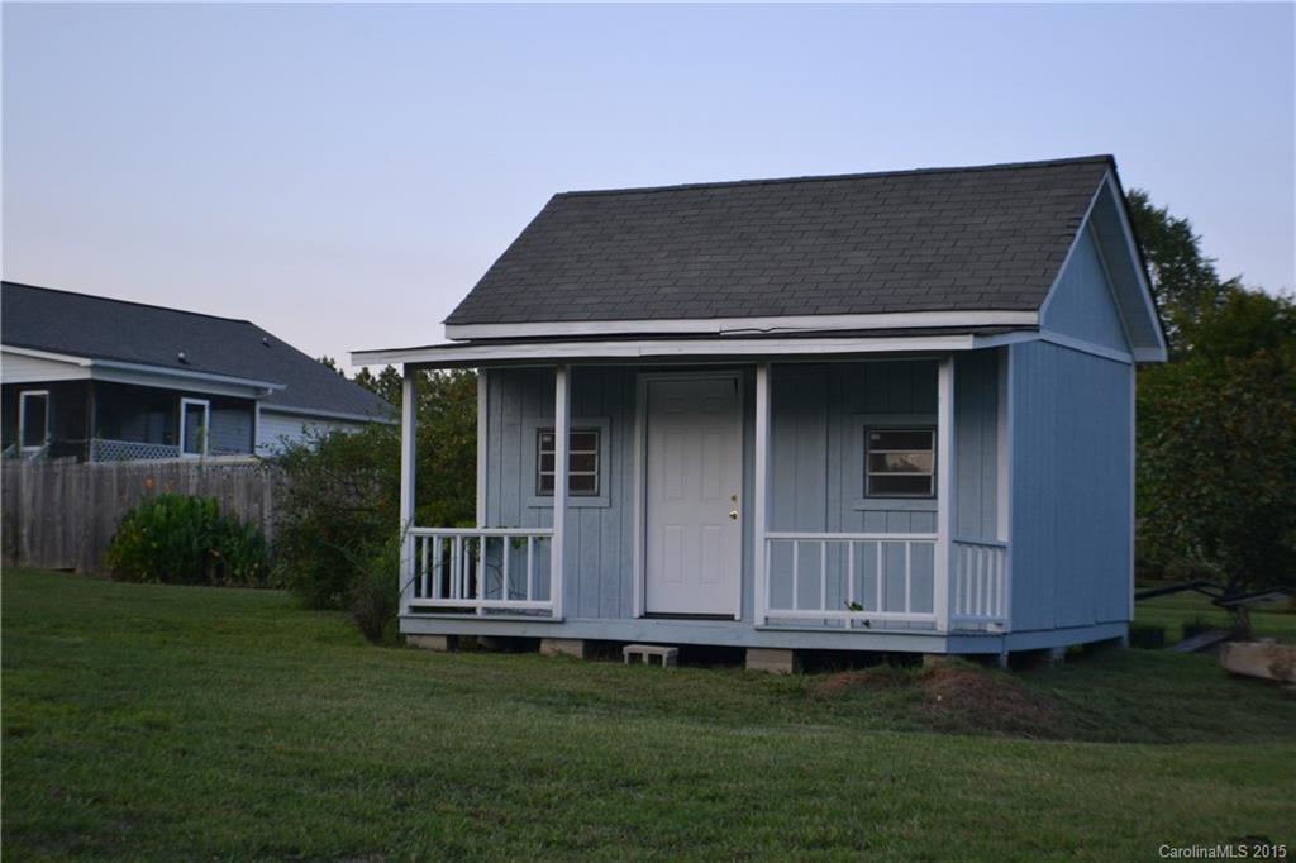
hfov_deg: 24.6
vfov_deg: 16.5
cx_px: 648
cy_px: 432
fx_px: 2969
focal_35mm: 82
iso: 720
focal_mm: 55
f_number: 5.6
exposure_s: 1/500
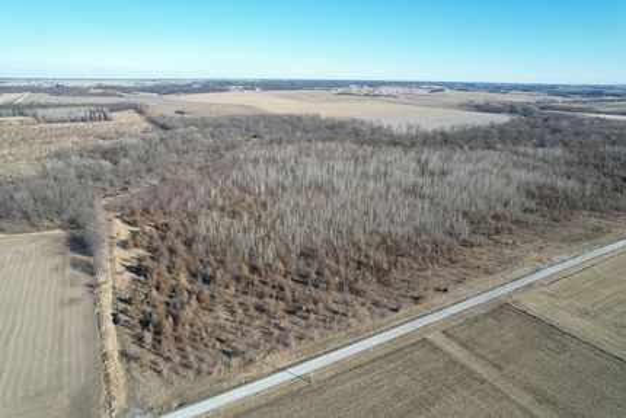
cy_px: 209
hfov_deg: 78.6
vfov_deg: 57.3
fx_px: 383
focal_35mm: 22
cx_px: 313
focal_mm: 8.38
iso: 100
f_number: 2.8
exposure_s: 1/1250
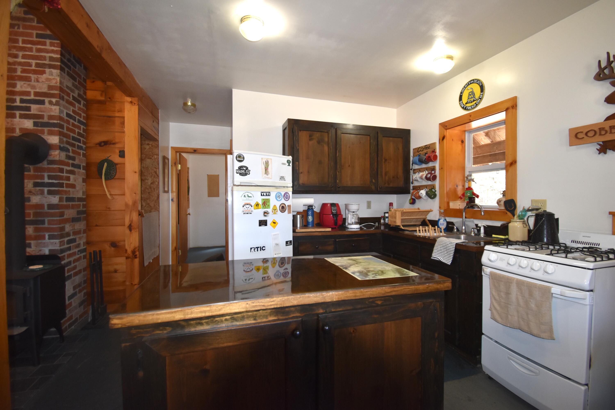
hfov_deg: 100.4
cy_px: 205
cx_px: 308
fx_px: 256
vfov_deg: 77.3
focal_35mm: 15
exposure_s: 1/100
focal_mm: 10
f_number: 5
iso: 800
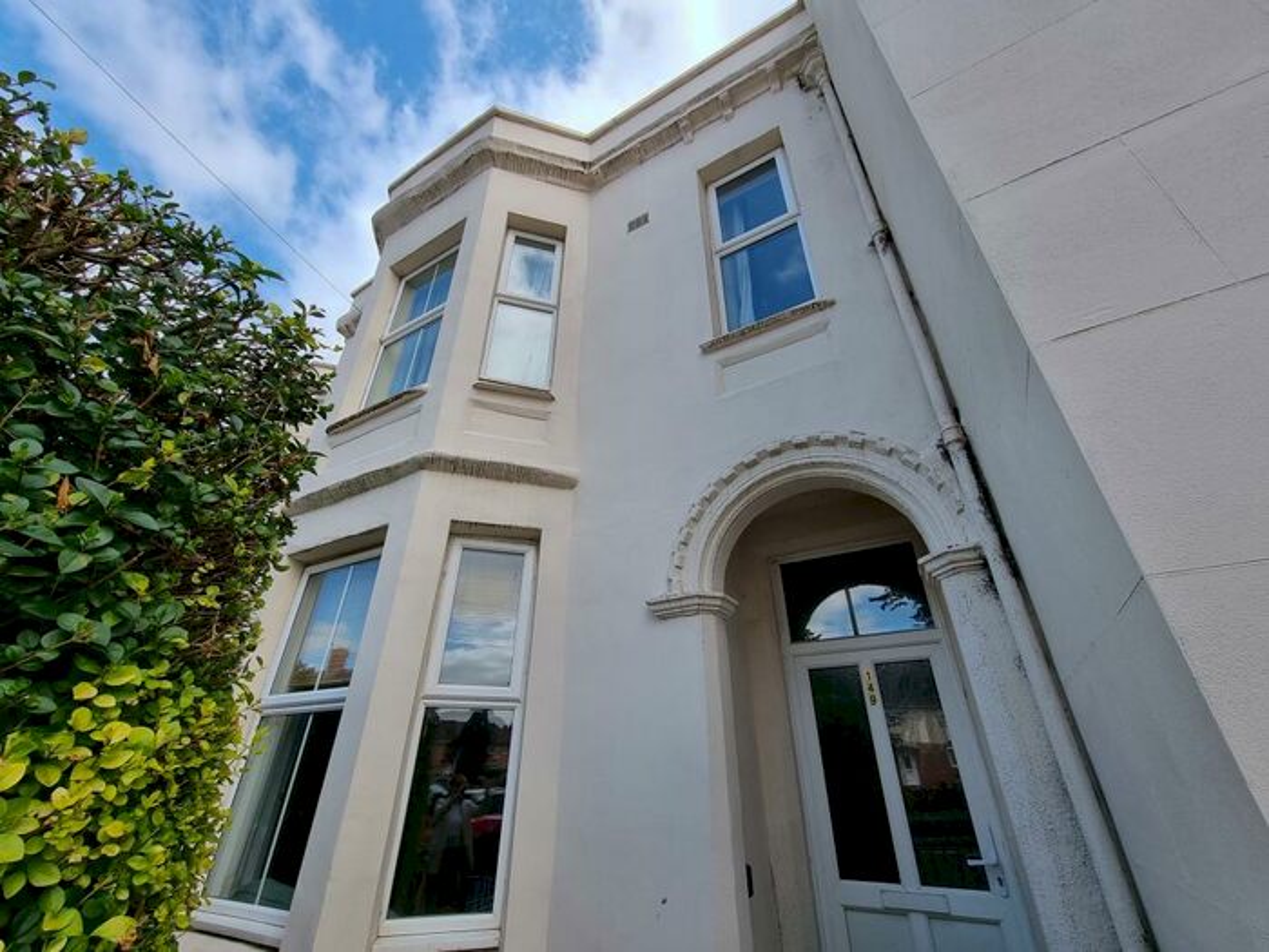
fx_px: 477
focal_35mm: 13
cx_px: 634
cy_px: 476
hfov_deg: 106.2
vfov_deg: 89.9
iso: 50
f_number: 2.2
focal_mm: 2.2
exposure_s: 1/884
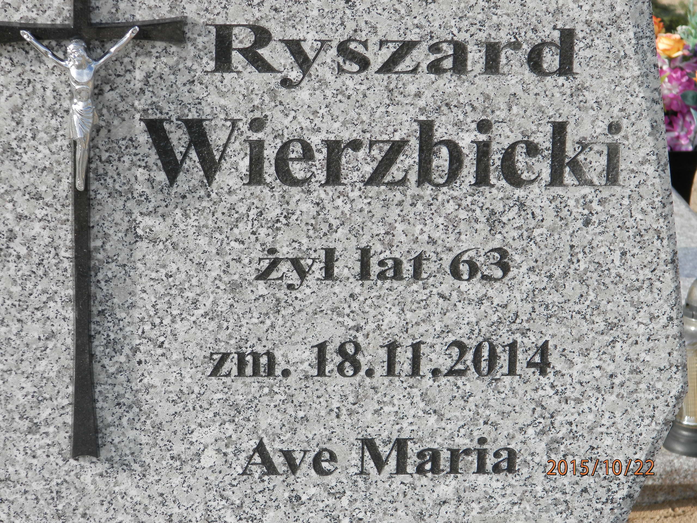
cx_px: 348
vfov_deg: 11.2
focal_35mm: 132
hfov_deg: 14.9
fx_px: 2658
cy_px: 262
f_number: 4.7
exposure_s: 1/320
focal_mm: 23.6
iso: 80
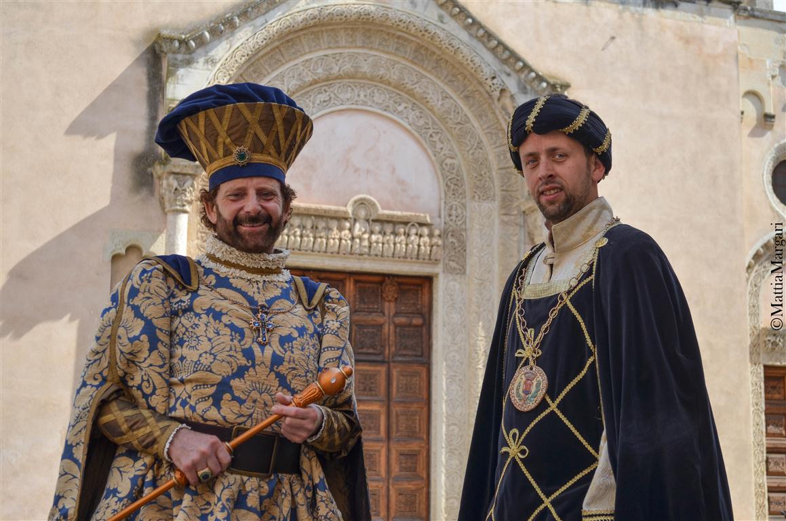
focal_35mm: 60
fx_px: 1307
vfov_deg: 22.5
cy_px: 260
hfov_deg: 33.5
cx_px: 393
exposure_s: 1/640
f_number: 5.3
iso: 200
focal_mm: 40
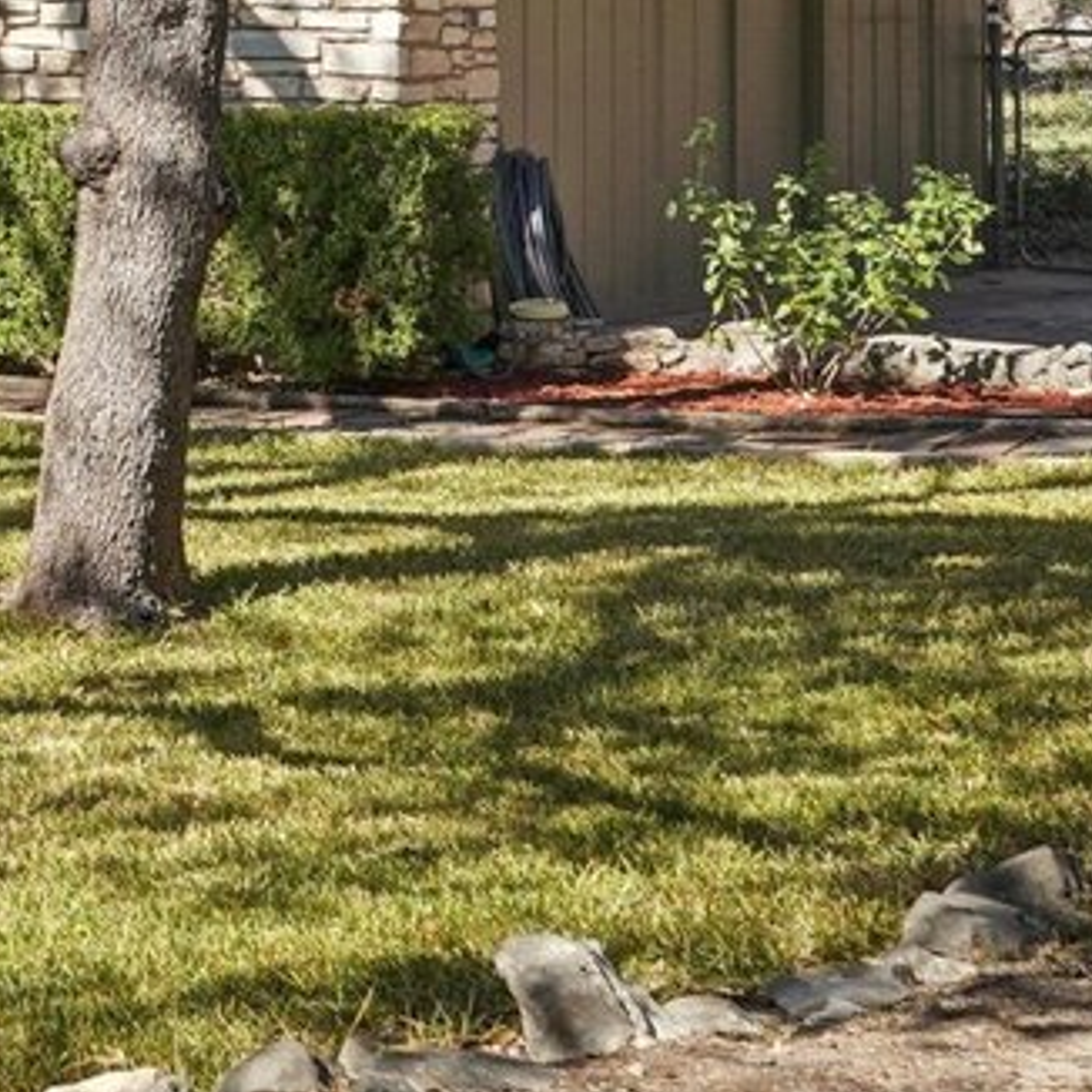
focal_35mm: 148
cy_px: -499
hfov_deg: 10.9
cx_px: -1028
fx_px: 5282
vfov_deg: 11.4
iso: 100
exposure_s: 1/125
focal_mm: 35
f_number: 8
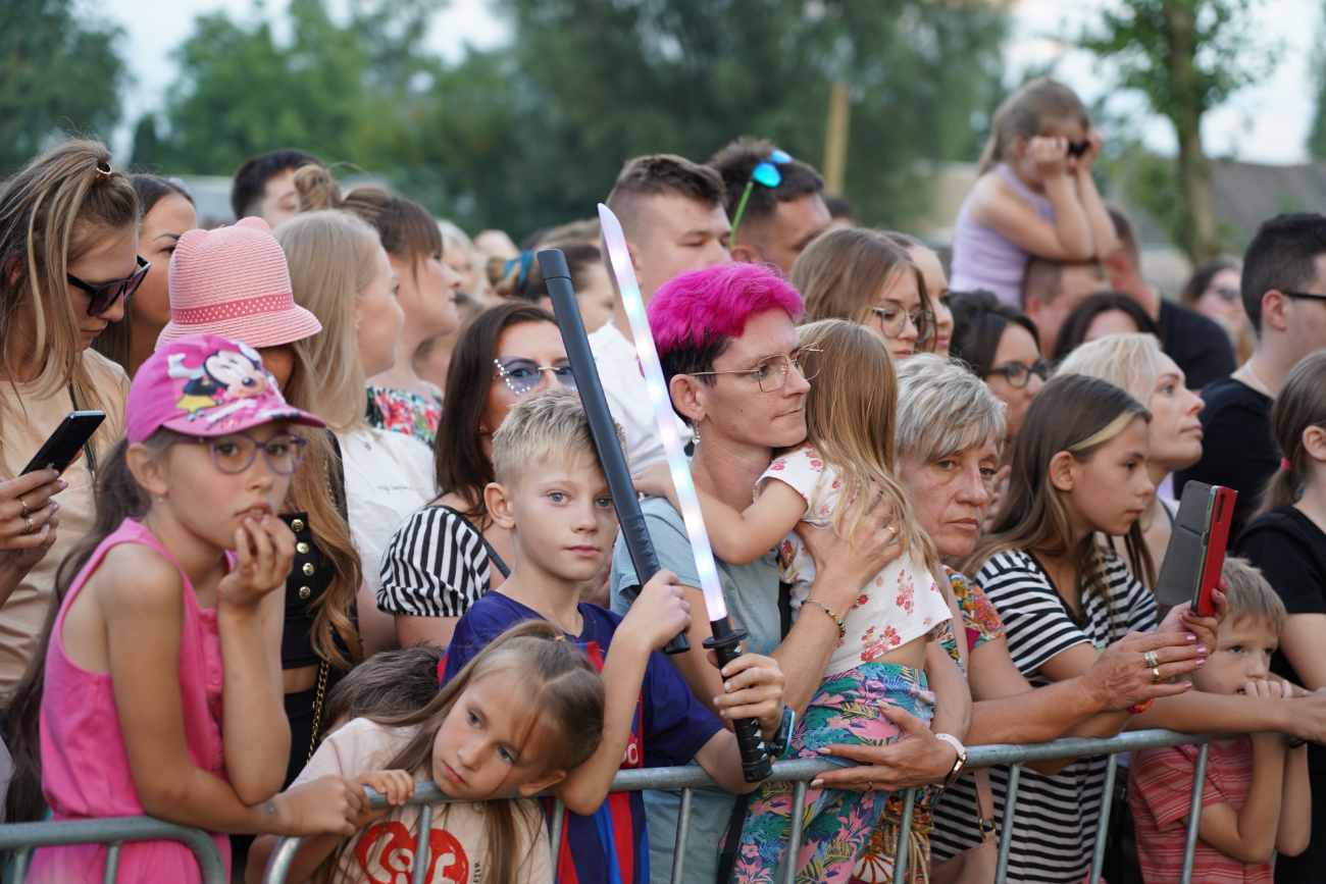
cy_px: 442
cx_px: 663
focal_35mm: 105
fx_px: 3868
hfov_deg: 19.5
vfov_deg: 13.0
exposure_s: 1/100
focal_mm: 105
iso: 500
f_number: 4
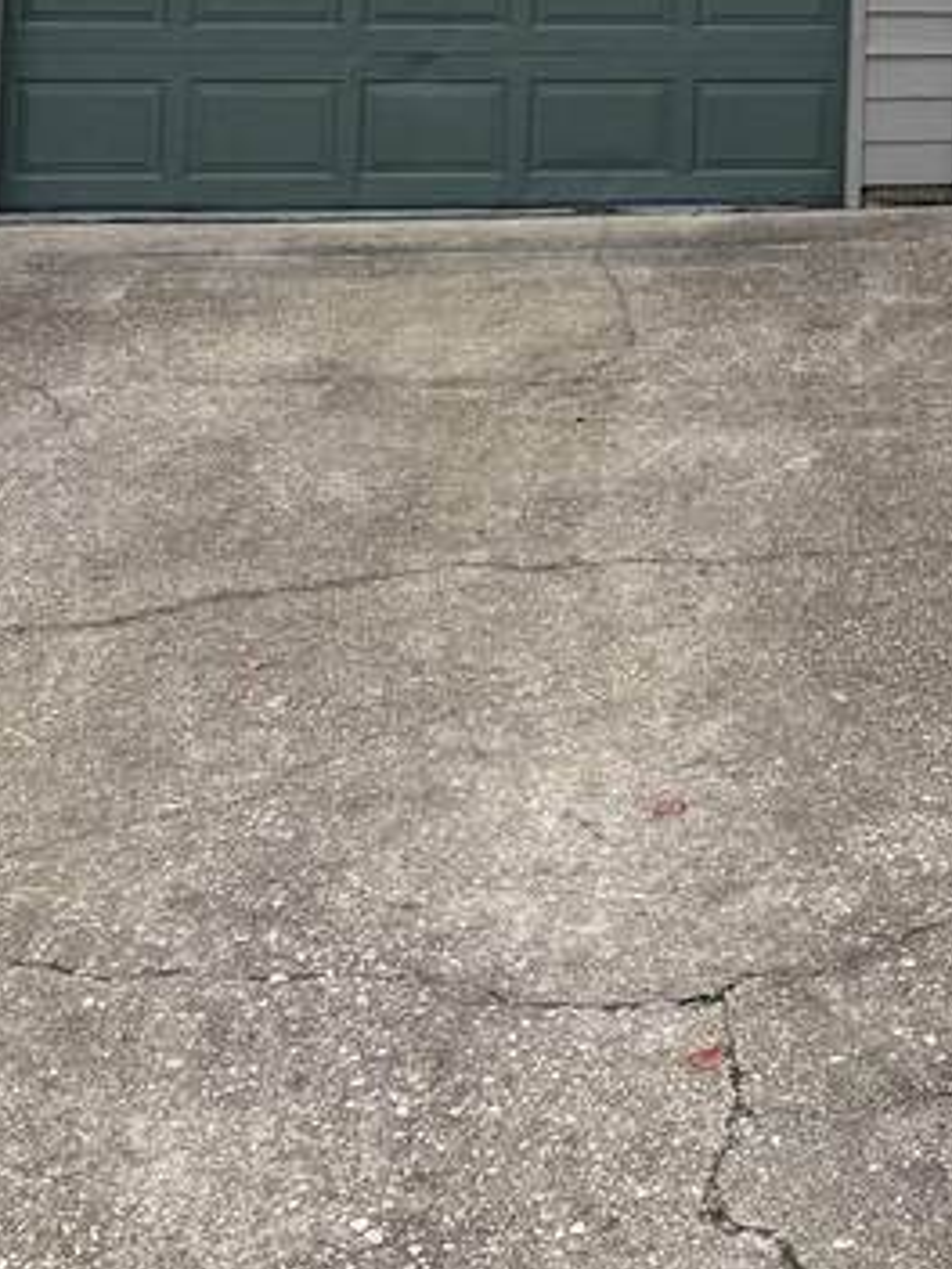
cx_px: 1096
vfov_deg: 24.9
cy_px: -220
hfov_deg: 19.7
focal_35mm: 71
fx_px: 2603
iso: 64
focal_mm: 5.96
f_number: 1.6
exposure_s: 1/2141
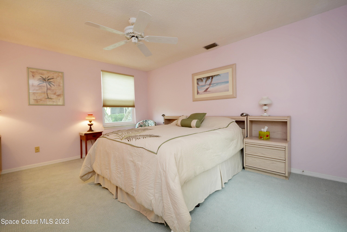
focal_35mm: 15
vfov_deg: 77.4
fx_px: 145
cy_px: 116
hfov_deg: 100.3
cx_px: 174
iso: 450
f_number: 4
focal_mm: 10
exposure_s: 1/60
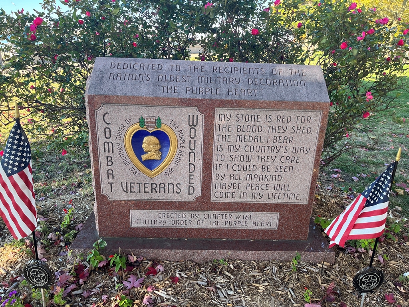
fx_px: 307
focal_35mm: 26
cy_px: 154
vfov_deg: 53.1
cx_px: 204
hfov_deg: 67.3
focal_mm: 5.1
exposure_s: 1/302
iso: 50
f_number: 1.6
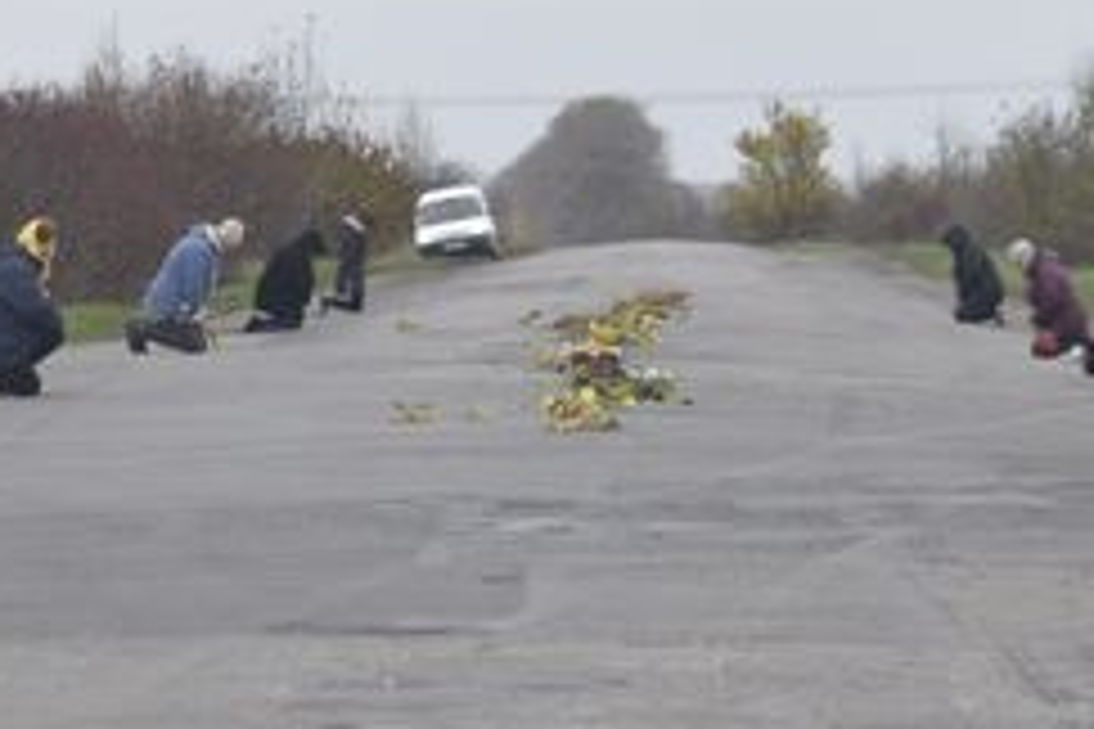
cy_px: 524
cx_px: 189
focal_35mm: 255
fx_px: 7735
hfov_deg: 8.1
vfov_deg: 5.4
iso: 400
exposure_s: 1/200
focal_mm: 55
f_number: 5.6
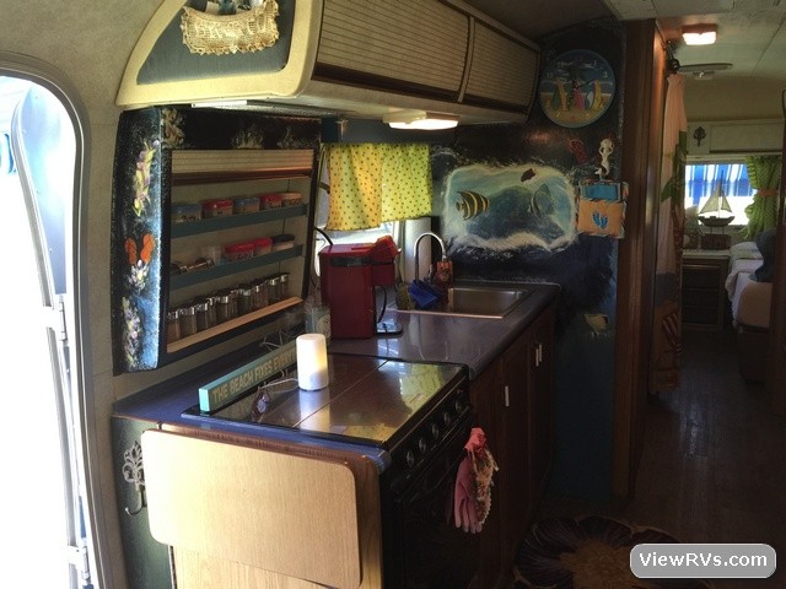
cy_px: 294
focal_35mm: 29
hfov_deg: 61.7
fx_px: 658
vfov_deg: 48.2
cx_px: 393
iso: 40
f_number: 2.2
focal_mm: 4.15
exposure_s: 1/30
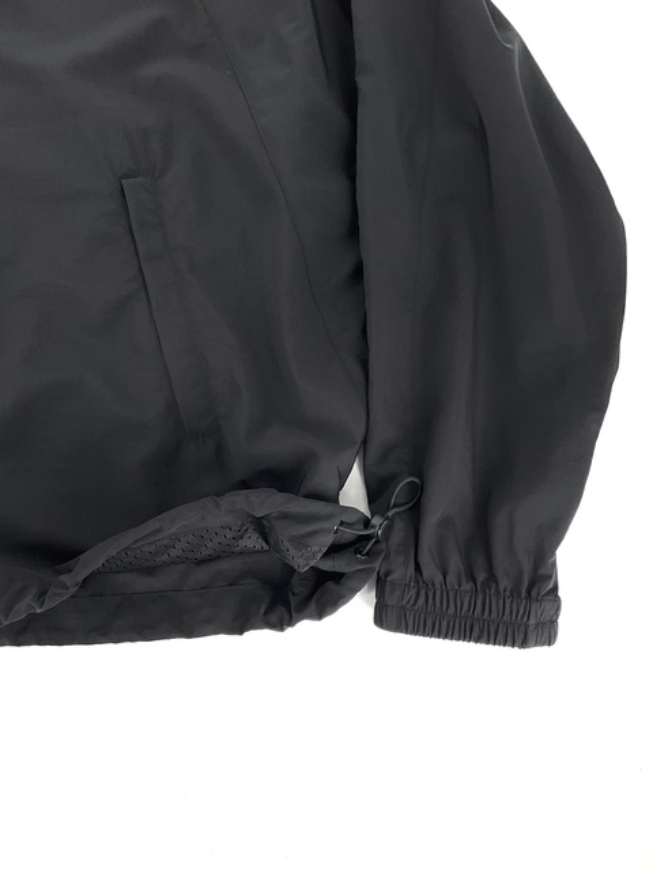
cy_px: 435
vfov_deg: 61.7
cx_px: 326
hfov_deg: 48.2
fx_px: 729
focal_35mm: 29
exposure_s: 1/122
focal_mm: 3
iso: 16
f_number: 1.8
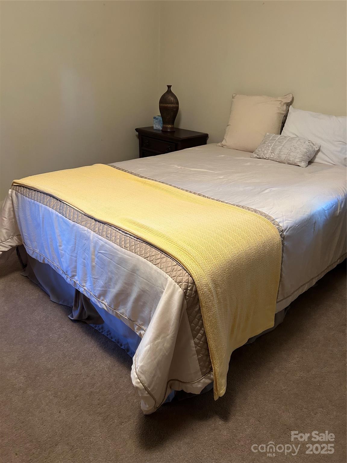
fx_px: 348
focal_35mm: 26
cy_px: 232
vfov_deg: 67.3
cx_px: 174
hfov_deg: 53.1
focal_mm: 5.7
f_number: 1.5
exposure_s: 1/60
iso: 250
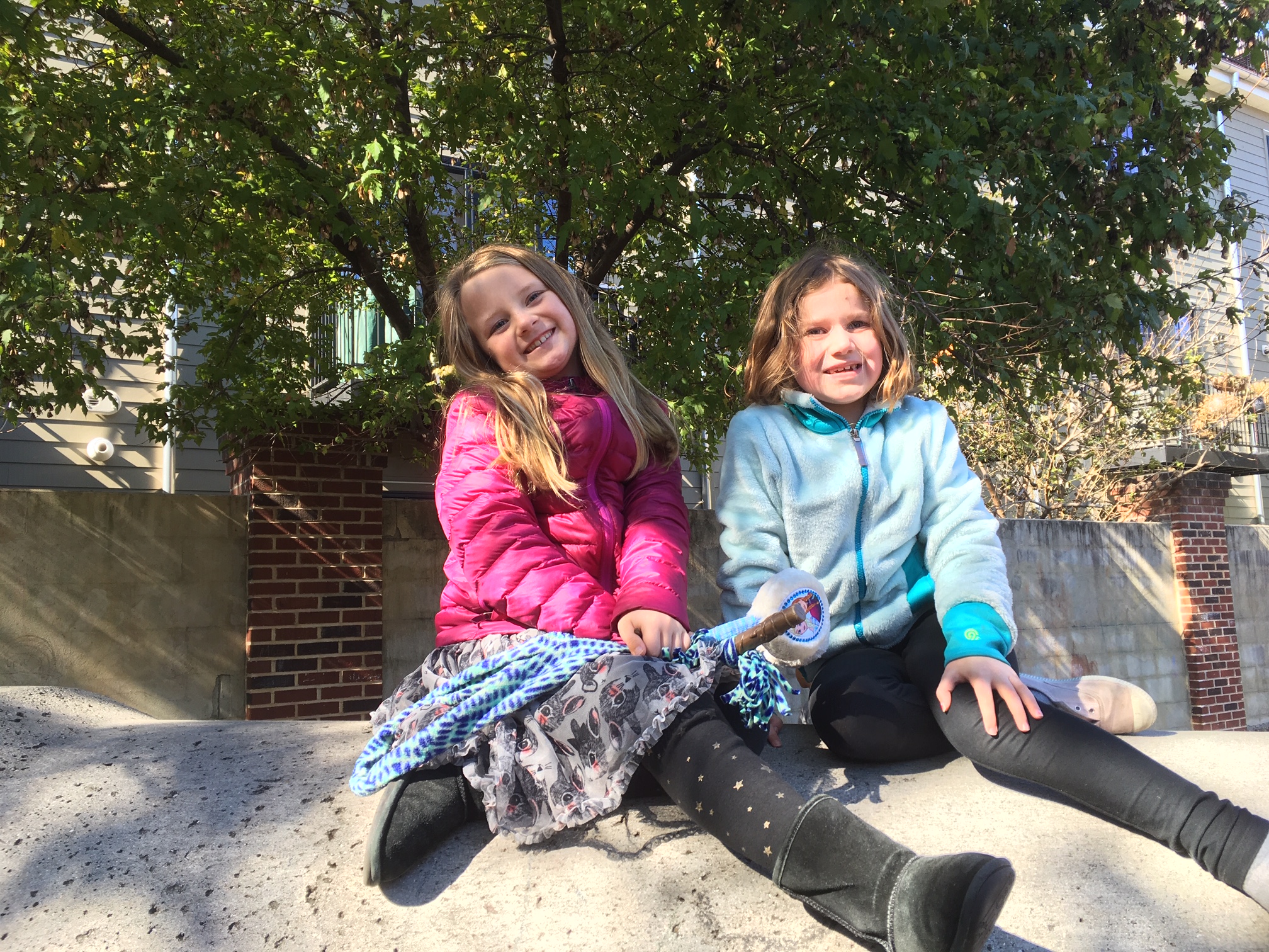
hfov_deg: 61.7
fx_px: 1063
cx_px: 634
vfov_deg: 48.2
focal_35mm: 29
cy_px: 476
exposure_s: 1/144
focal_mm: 4.15
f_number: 2.2
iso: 25
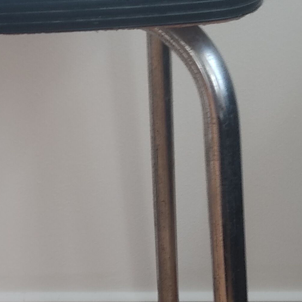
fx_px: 898
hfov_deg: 18.5
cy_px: 189
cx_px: -10
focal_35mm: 91
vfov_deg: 19.1
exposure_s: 1/33
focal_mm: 4.74
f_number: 1.79
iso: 360
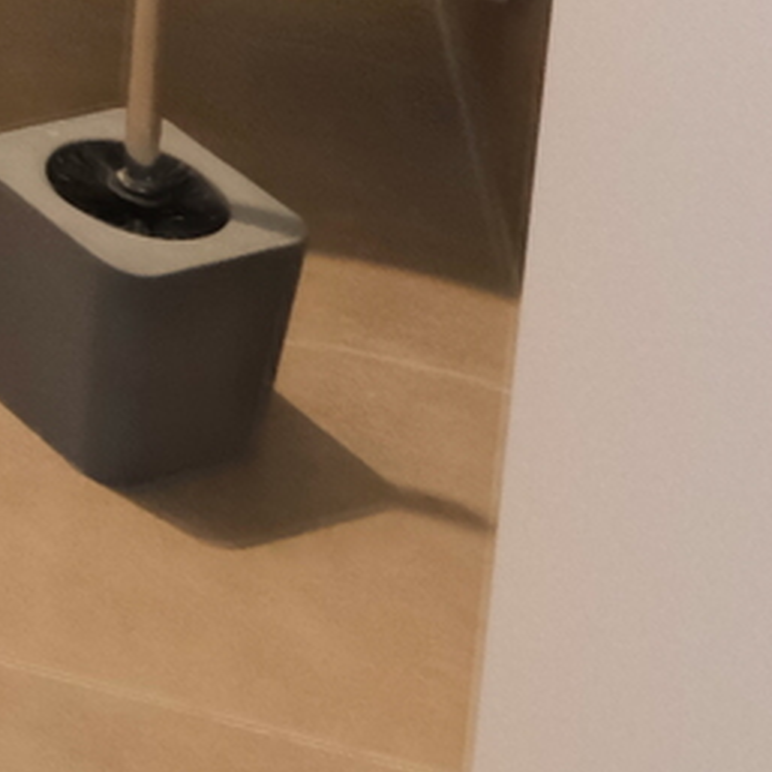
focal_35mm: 127
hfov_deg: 9.8
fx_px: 3204
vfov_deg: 10.6
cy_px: -1386
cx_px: -1664
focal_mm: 10
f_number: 4
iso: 1600
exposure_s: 1/15
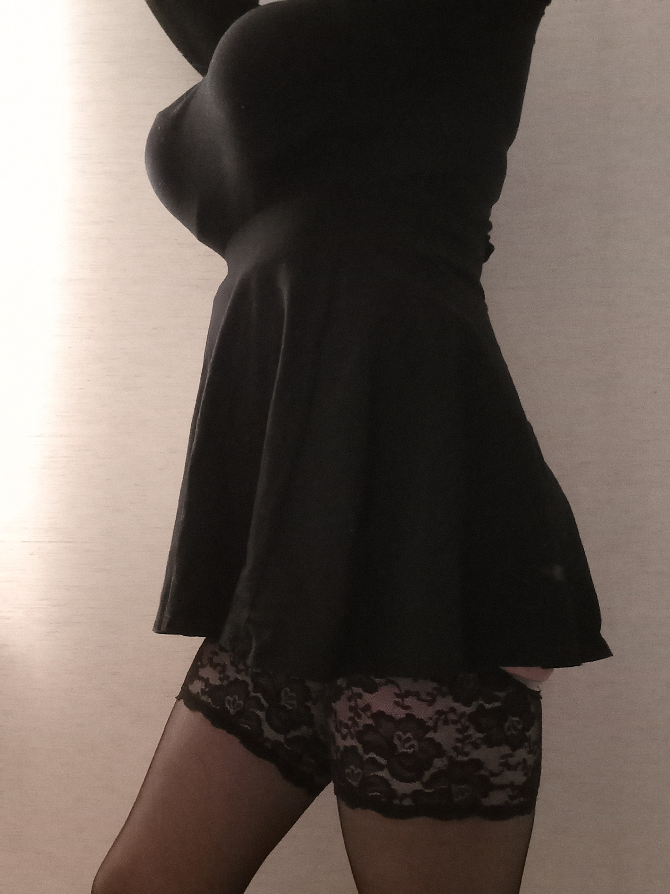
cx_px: 335
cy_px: 447
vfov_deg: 58.4
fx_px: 800
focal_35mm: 31
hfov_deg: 45.4
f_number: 2.2
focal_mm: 3.75
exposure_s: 1/25
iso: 1600
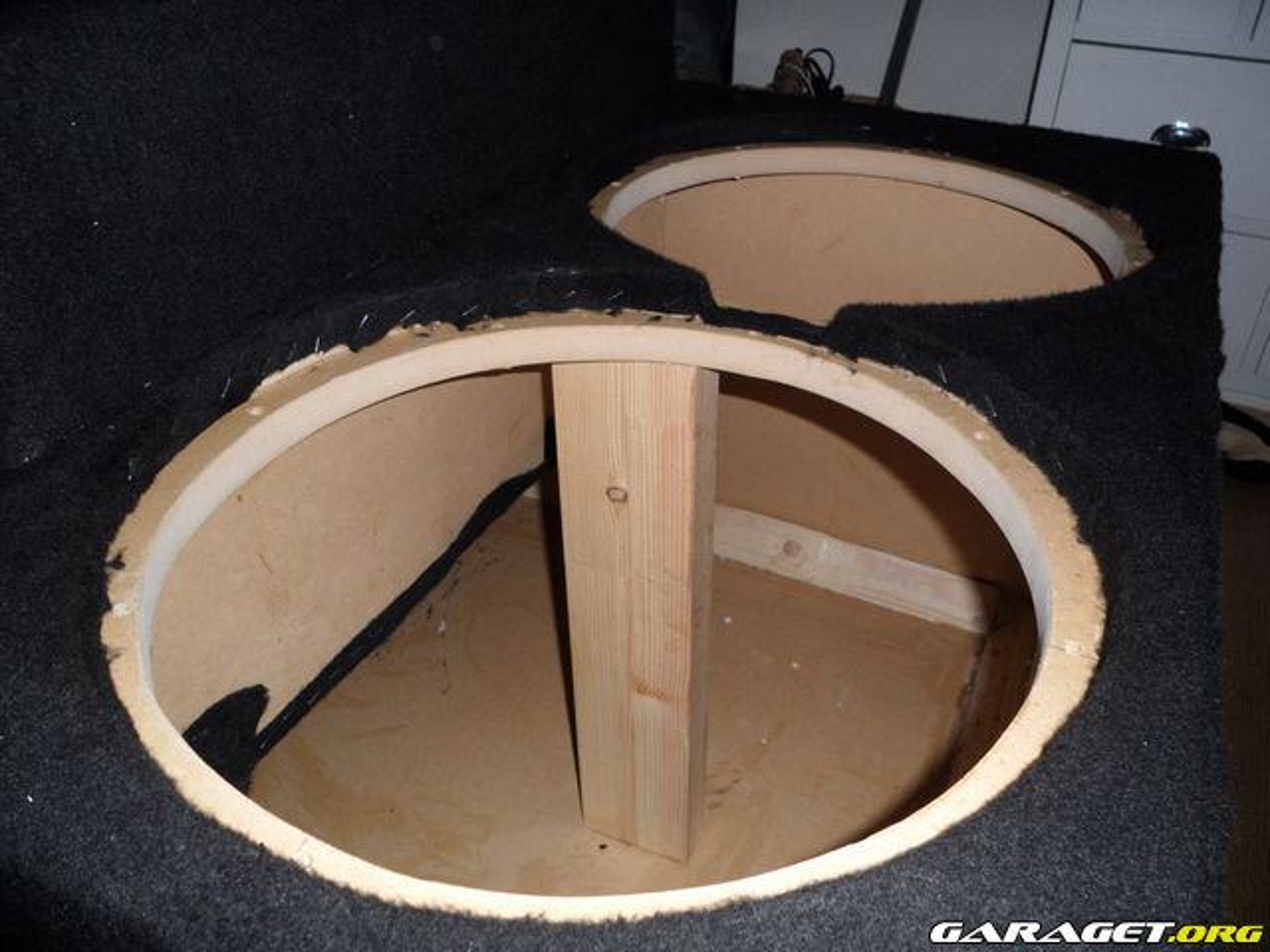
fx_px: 991
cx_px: 635
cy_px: 476
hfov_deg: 65.3
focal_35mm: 27
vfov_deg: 51.4
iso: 120
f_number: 8.9
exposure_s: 1/45
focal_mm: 4.9
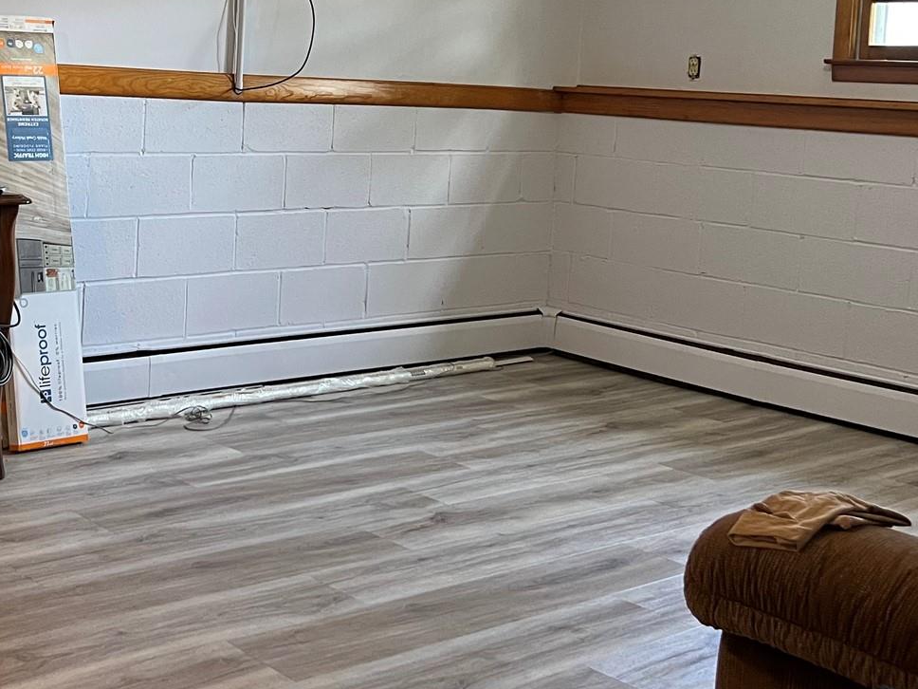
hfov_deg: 34.3
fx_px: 1459
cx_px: 243
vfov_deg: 26.3
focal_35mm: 55
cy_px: 190
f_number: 1.5
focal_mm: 5.7
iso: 200
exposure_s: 1/60
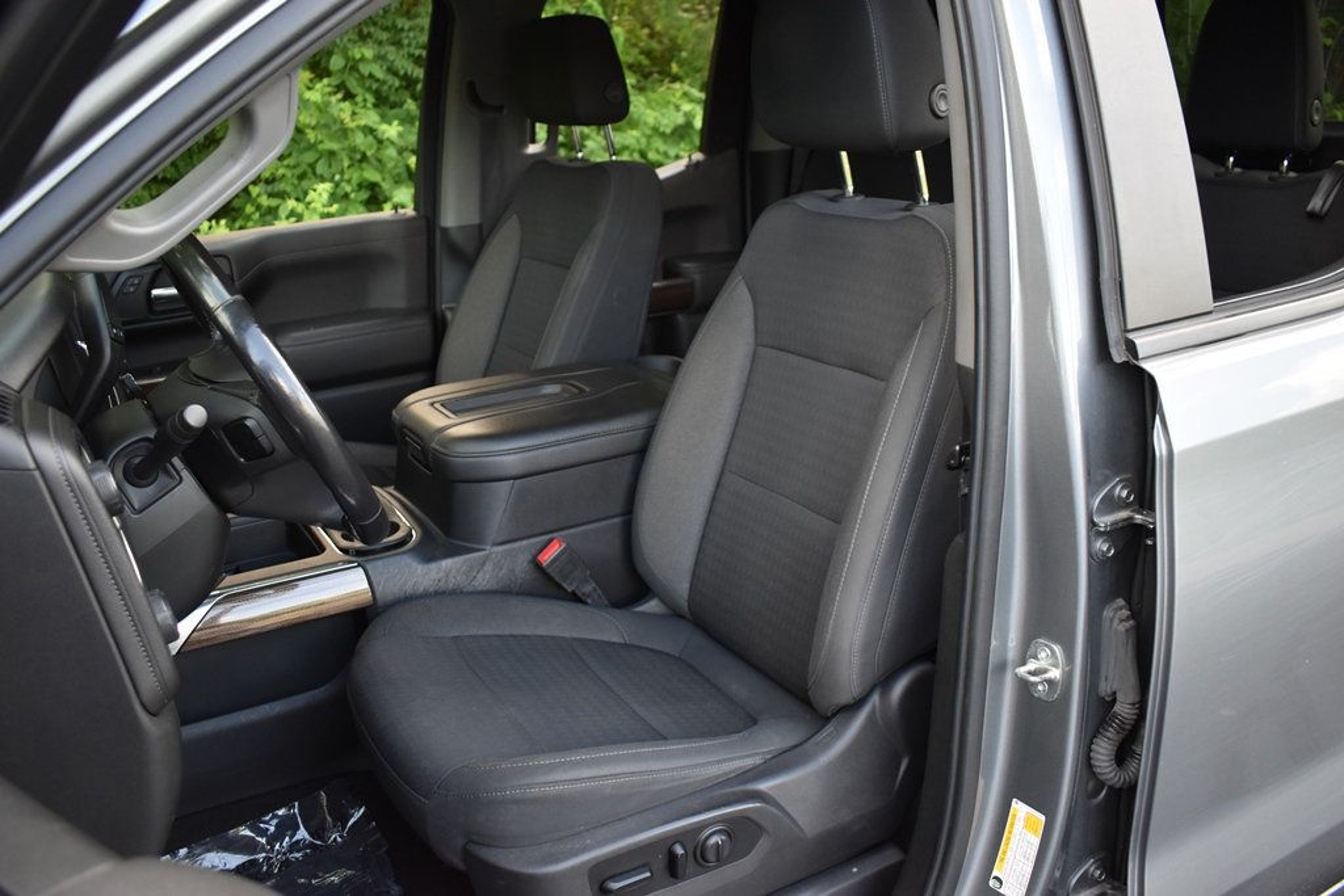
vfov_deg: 41.7
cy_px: 448
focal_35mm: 32
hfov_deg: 59.5
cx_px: 672
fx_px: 1176
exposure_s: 1/200
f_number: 3.8
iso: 800
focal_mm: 21
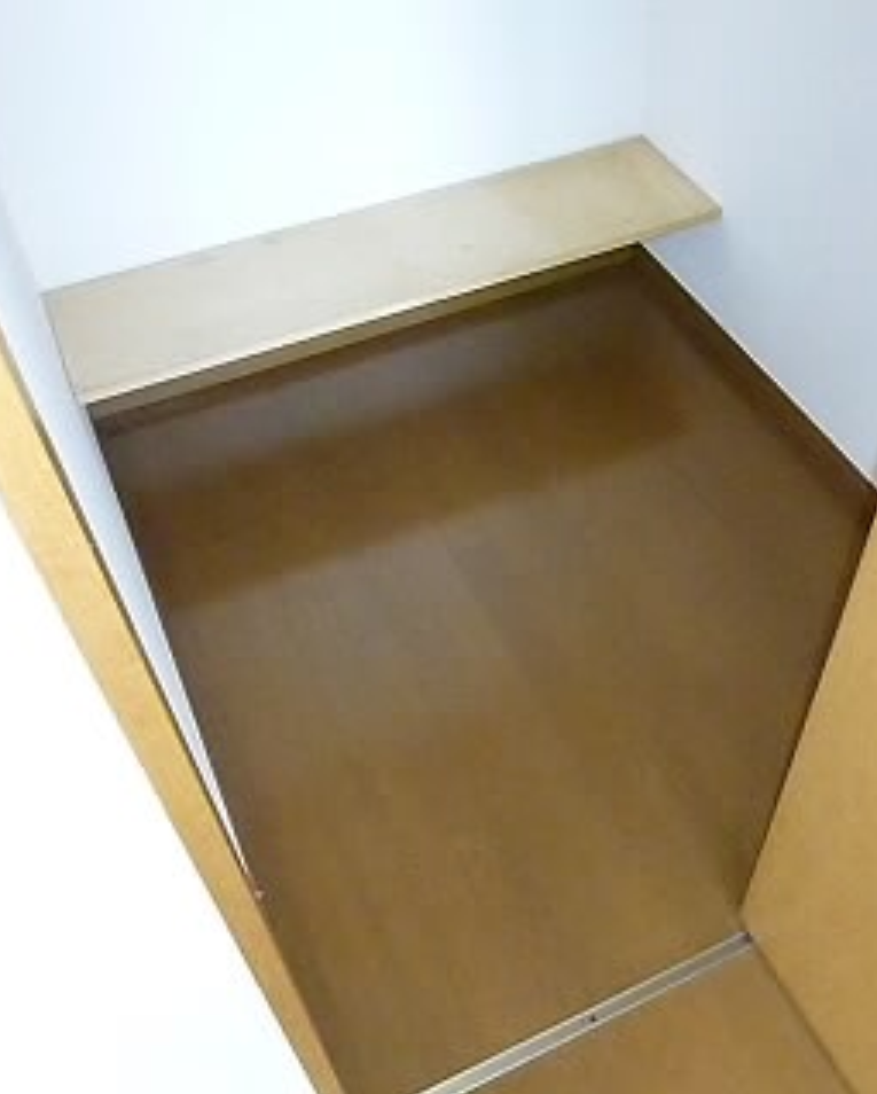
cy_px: 552
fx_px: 1069
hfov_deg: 44.4
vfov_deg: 54.2
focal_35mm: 33
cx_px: 526
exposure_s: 1/125
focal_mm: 4.5
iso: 1600
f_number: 3.1
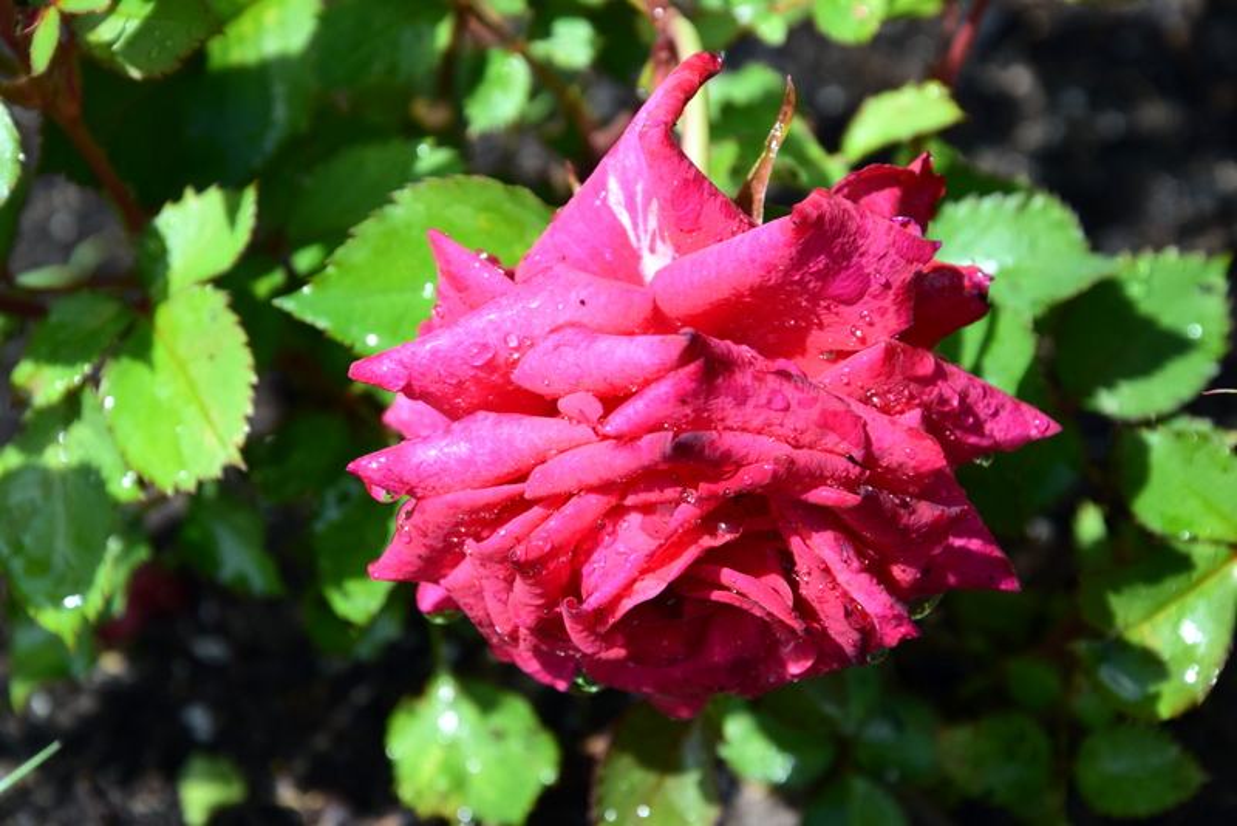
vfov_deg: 8.7
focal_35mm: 158
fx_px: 5414
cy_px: 413
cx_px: 618
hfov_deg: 13.0
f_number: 10
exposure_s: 1/320
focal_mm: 105
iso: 400
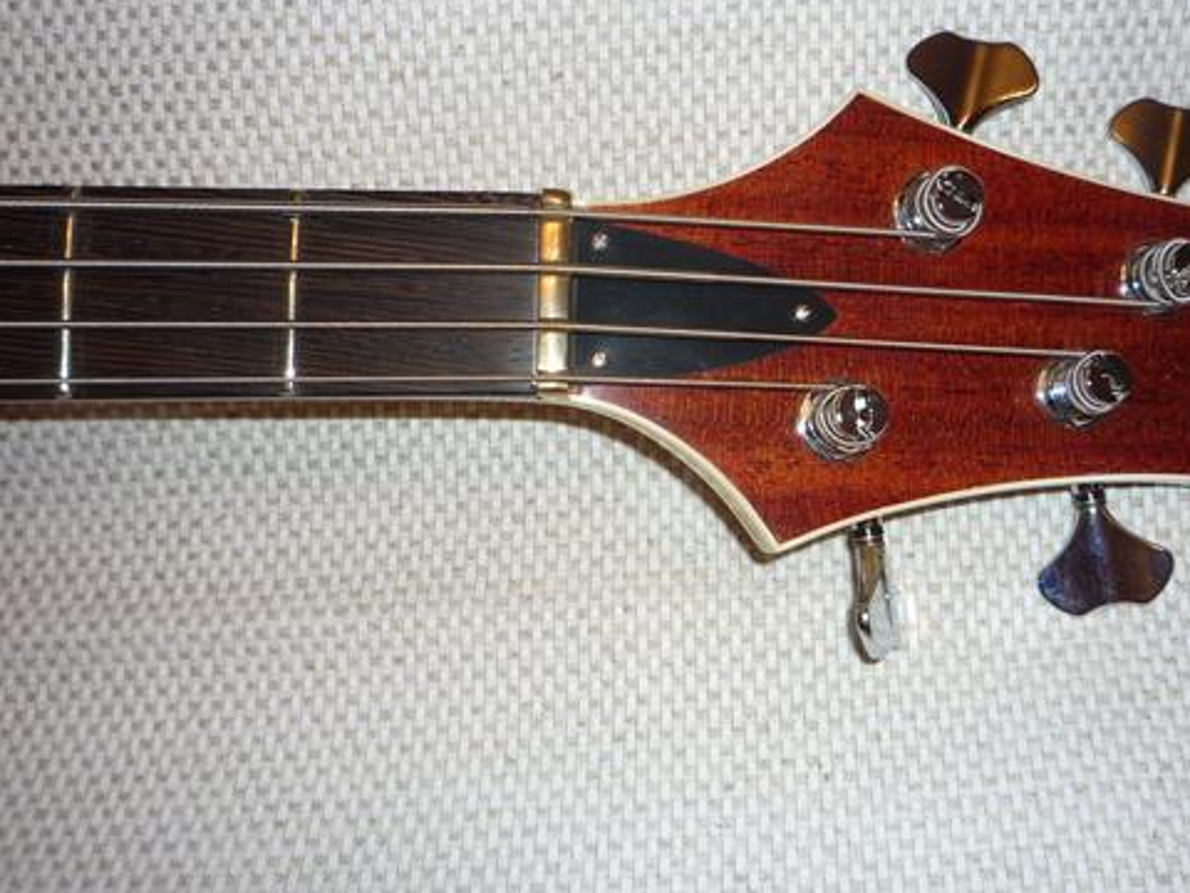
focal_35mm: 40
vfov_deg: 35.9
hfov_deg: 46.4
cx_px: 746
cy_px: 422
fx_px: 1375
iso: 100
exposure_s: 1/30
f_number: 4
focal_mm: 5.2
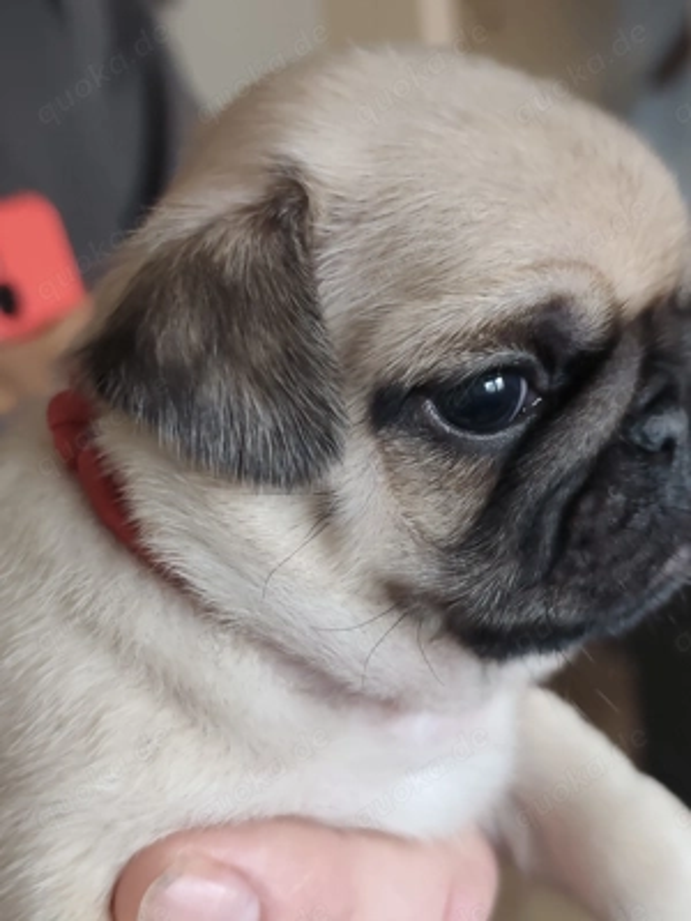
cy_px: 460
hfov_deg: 31.5
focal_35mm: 46
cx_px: 346
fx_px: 1224
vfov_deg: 41.2
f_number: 1.65
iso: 640
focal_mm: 6.19
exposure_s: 1/50
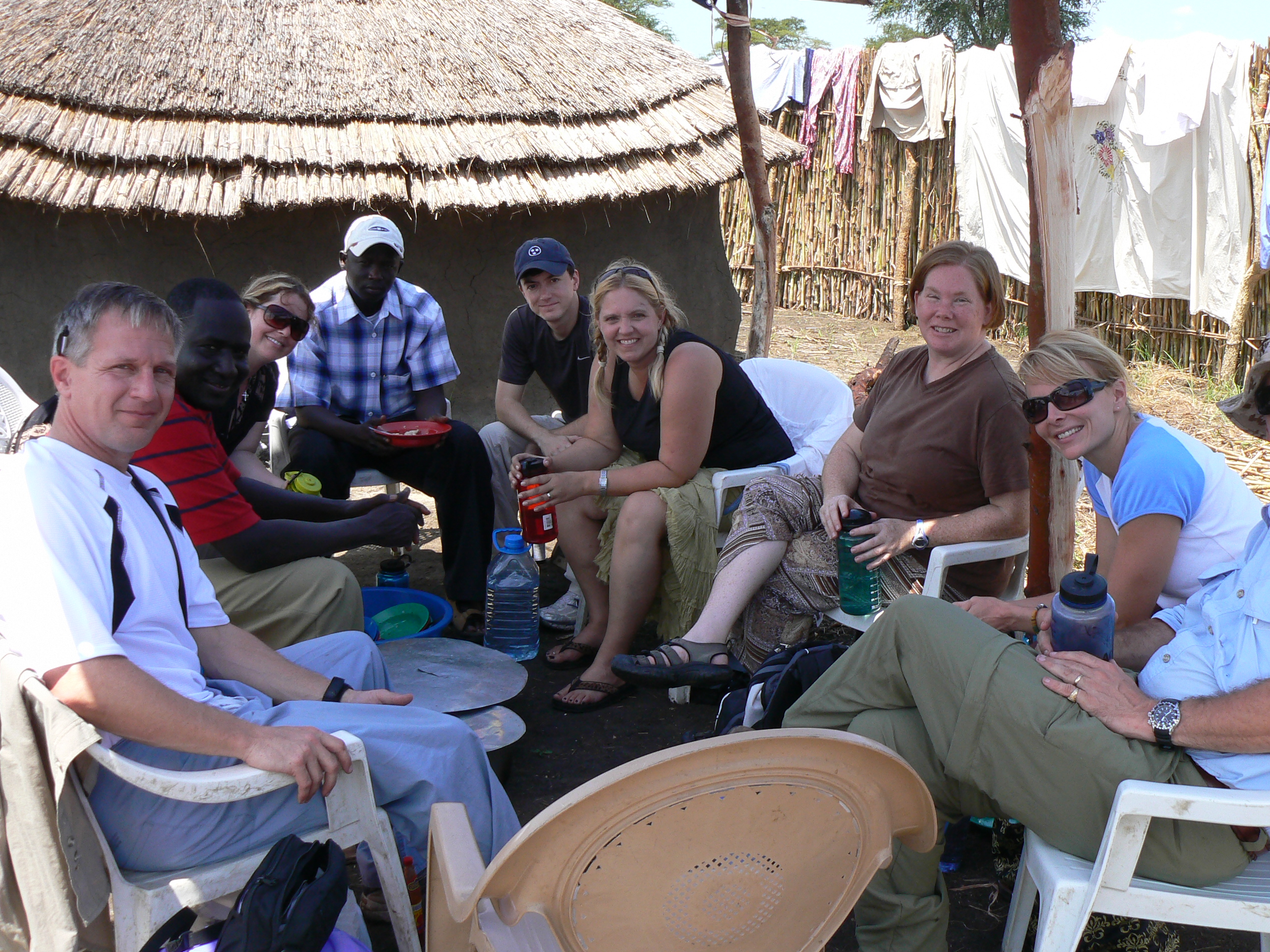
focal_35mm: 40
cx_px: 681
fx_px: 1468
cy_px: 442
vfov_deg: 35.9
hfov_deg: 46.8
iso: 80
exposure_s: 1/200
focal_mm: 6
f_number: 5.6
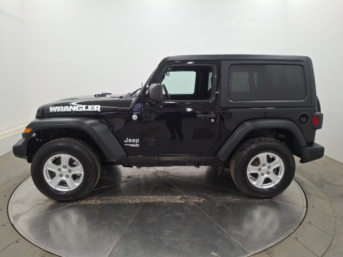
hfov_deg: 69.4
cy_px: 128
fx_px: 248
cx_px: 172
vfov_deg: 54.9
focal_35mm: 25
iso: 178
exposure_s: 1/120
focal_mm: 4.69
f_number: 1.8
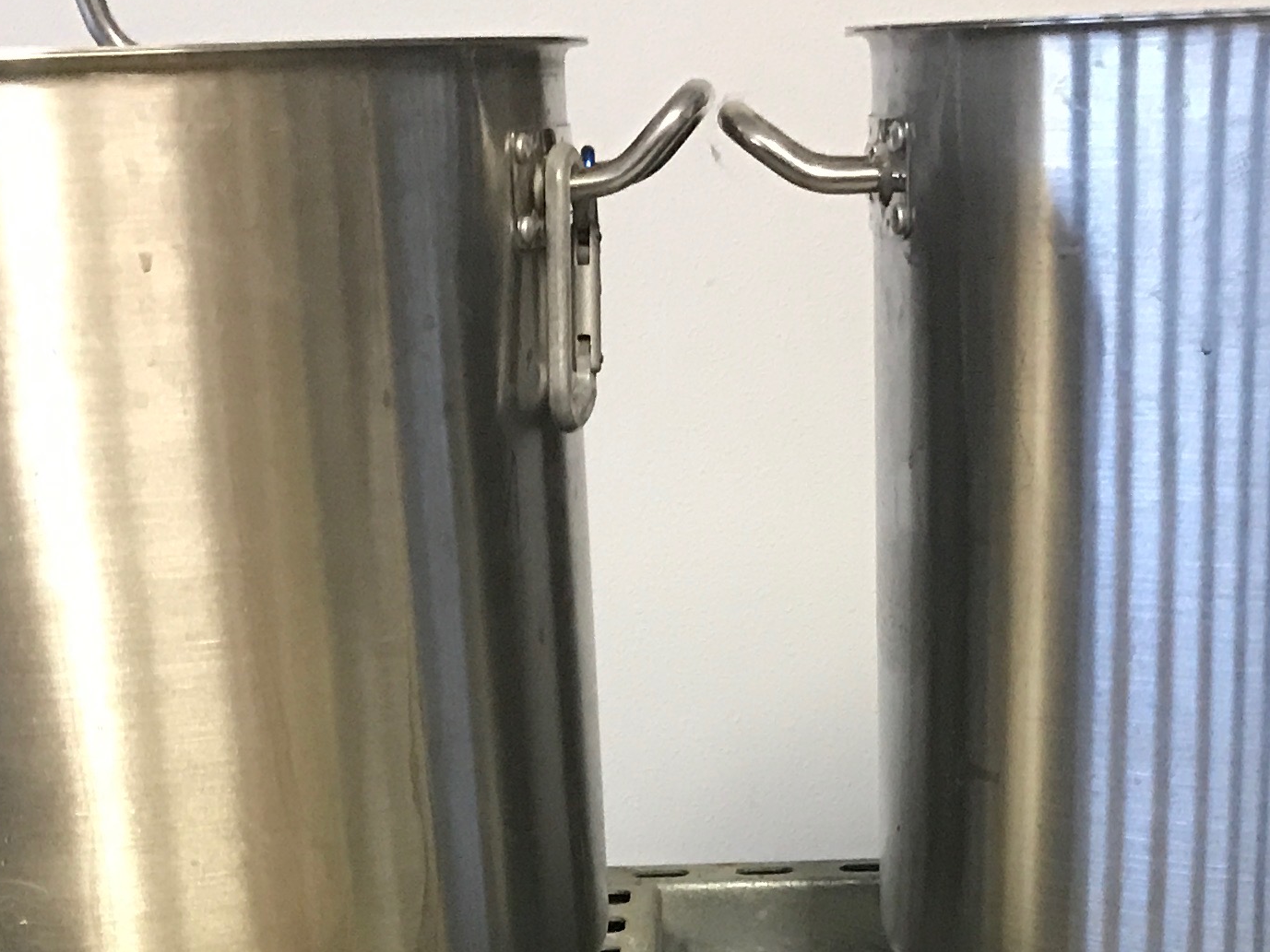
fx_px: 3009
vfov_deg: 16.8
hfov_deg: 23.8
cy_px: 1300
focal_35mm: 82
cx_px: 725
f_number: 1.8
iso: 100
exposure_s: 1/13
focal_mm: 3.99
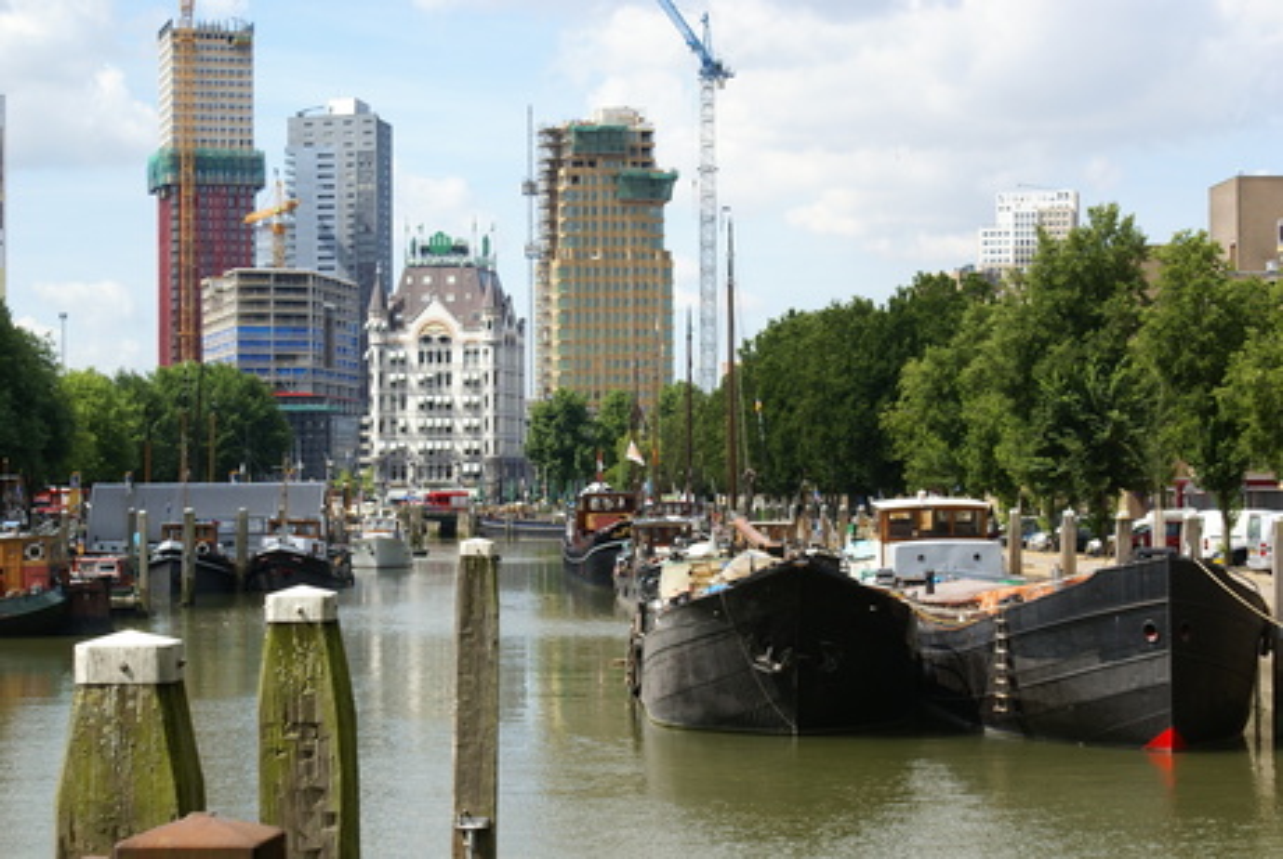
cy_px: 430
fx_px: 2944
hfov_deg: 24.6
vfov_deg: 16.6
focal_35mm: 82
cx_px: 642
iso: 100
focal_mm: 55
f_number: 11
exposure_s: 1/100
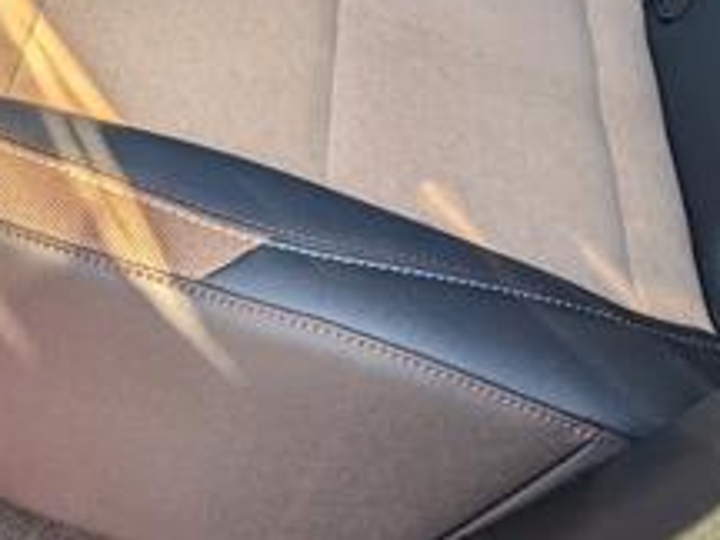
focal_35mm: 71
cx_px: 97
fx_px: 1477
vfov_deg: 19.3
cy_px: -147
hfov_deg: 26.6
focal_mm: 6.9
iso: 23
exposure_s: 1/357
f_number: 1.68
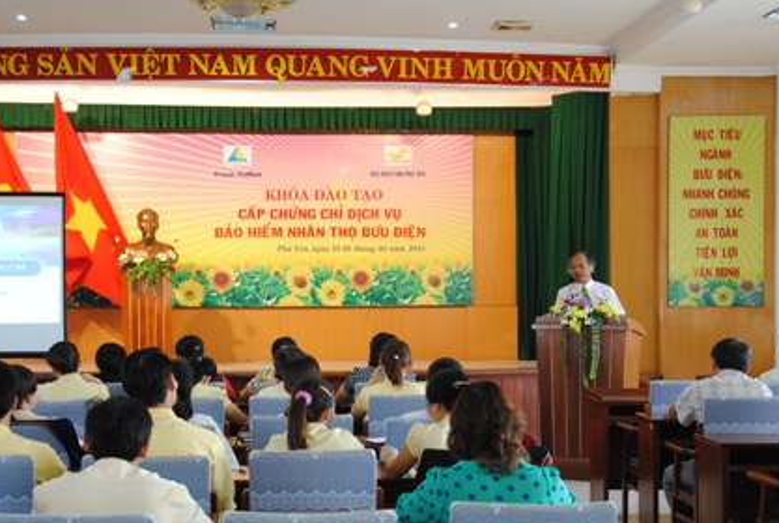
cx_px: 362
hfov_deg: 29.6
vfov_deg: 20.1
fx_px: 1475
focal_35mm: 68
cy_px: 304
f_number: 4.2
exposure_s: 1/15
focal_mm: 34
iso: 400
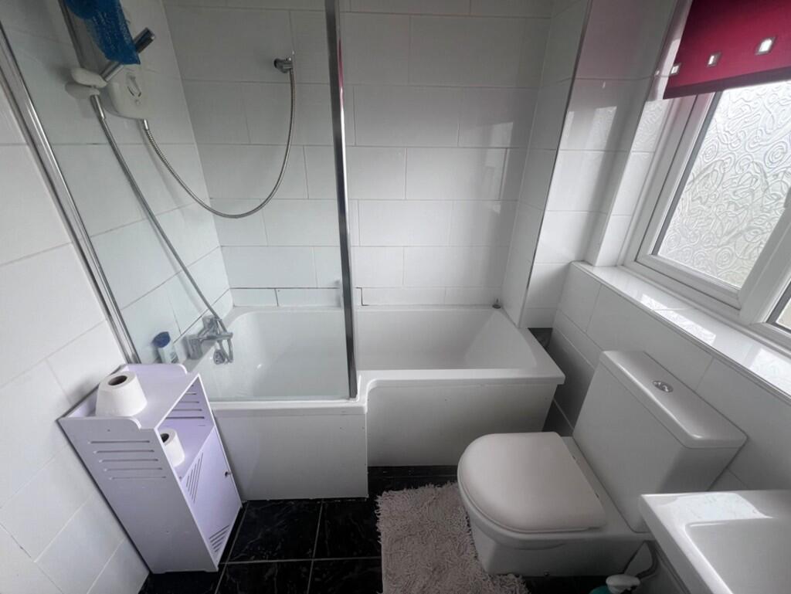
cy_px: 297
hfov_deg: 106.2
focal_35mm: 13
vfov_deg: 90.0
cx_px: 396
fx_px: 297
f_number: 1.8
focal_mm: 1.57
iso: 40
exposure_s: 1/99
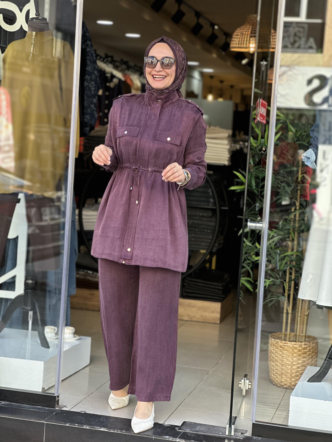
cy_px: 221
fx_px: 985
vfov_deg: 25.3
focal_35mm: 77
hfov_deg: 19.1
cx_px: 166
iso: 80
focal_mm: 9
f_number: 2.8
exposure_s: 1/121
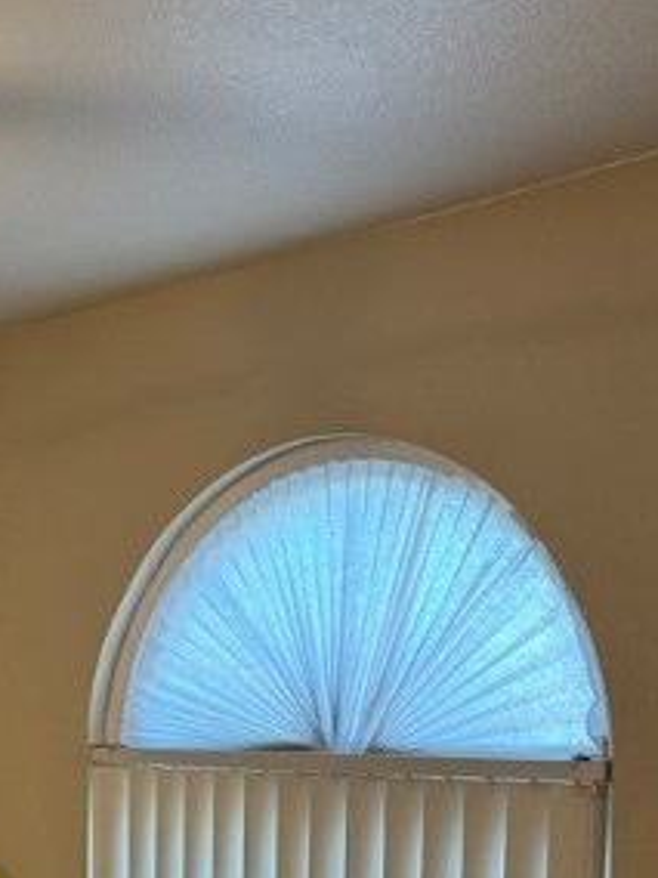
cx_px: -127
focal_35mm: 65
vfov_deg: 28.2
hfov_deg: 21.1
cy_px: 859
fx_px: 1647
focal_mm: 6.86
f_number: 1.78
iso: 160
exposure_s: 1/60
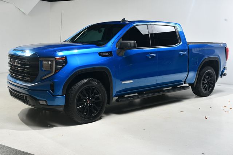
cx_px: 116
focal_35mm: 40
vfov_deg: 33.4
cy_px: 78
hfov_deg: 48.5
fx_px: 259
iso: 100
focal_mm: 27
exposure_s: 1/160
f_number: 11
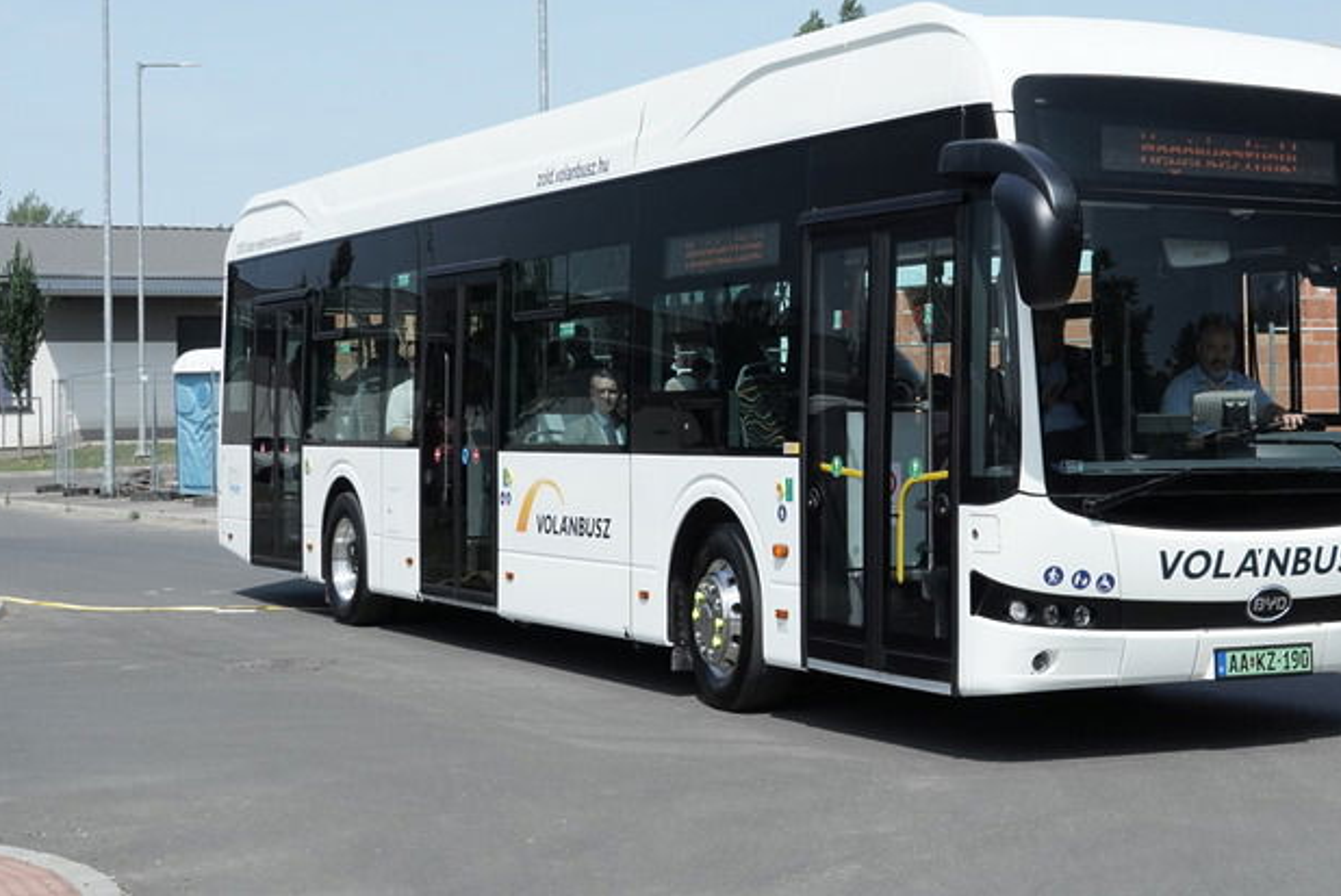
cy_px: 370
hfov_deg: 29.8
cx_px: 905
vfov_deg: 20.3
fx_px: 2497
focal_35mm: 67
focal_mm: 30
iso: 640
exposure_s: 1/800
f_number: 6.3
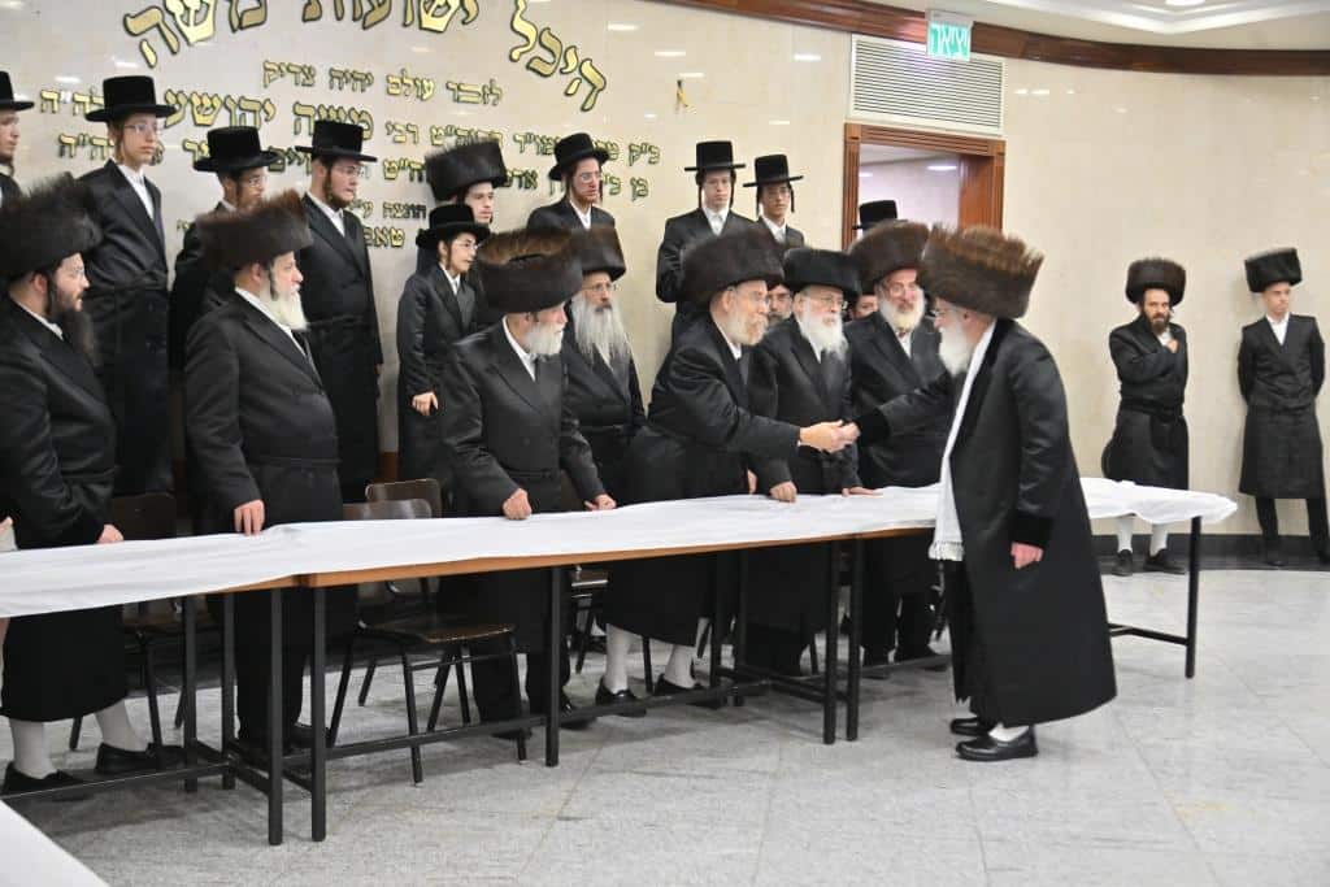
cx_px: 665
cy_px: 444
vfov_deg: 30.5
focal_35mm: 44
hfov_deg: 44.5
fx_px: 1626
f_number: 4
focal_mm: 44
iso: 1250
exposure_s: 1/160
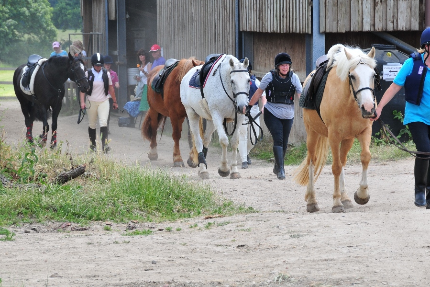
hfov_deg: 11.0
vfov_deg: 7.3
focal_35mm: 188
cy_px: 126
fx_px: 2240
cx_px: 251
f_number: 8
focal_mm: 105
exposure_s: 1/250
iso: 200
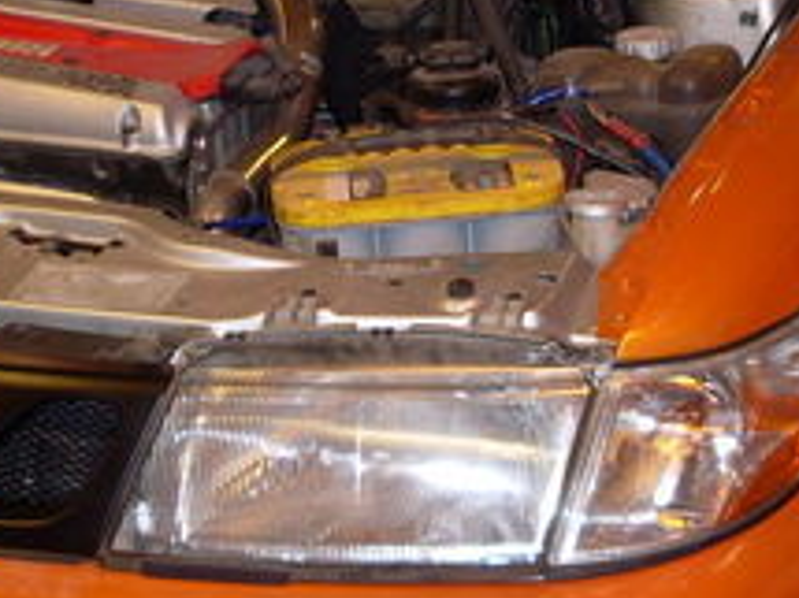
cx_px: 360
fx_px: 2607
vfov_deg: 13.1
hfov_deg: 17.4
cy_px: 163
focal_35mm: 113
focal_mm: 6.3
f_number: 2.8
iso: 100
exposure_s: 1/45
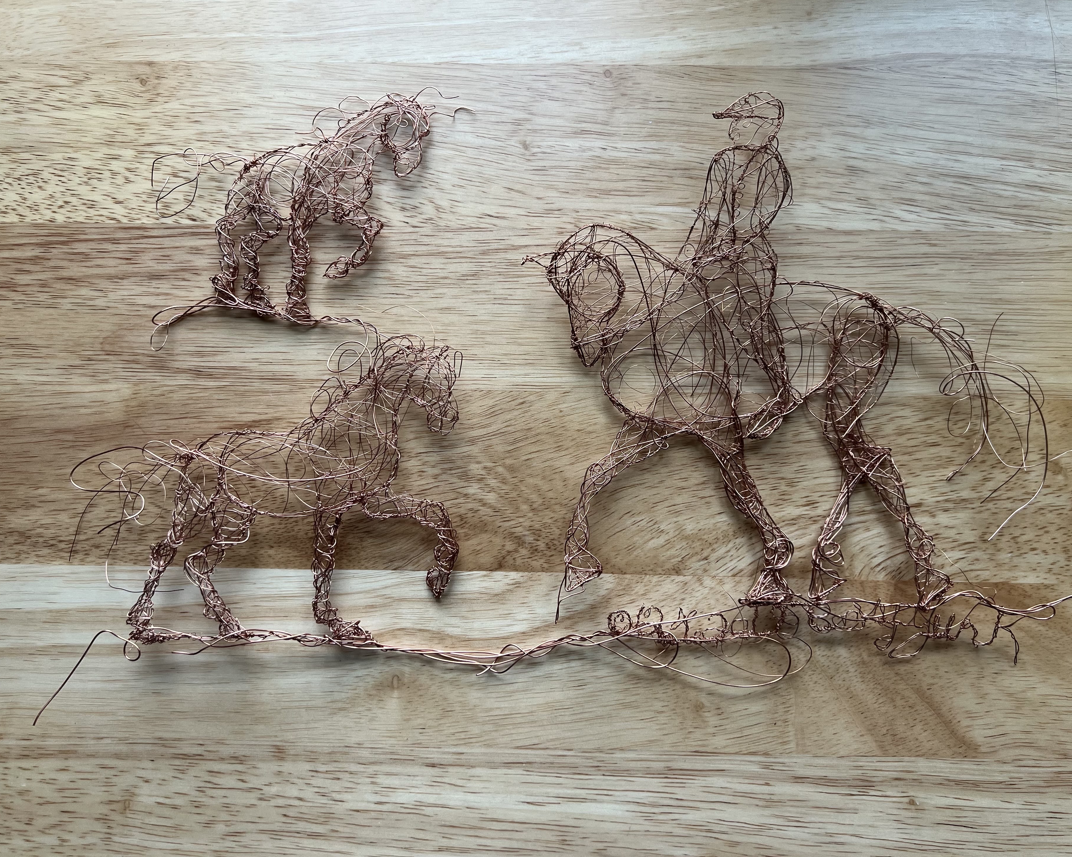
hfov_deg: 62.2
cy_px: 423
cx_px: 564
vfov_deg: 51.5
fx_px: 888
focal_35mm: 28
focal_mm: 5.7
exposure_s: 1/60
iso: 64
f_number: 1.5
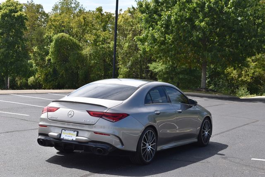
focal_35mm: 60
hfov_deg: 33.4
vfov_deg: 22.6
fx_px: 442
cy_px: 88
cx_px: 132
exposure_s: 1/250
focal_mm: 40
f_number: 8
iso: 140
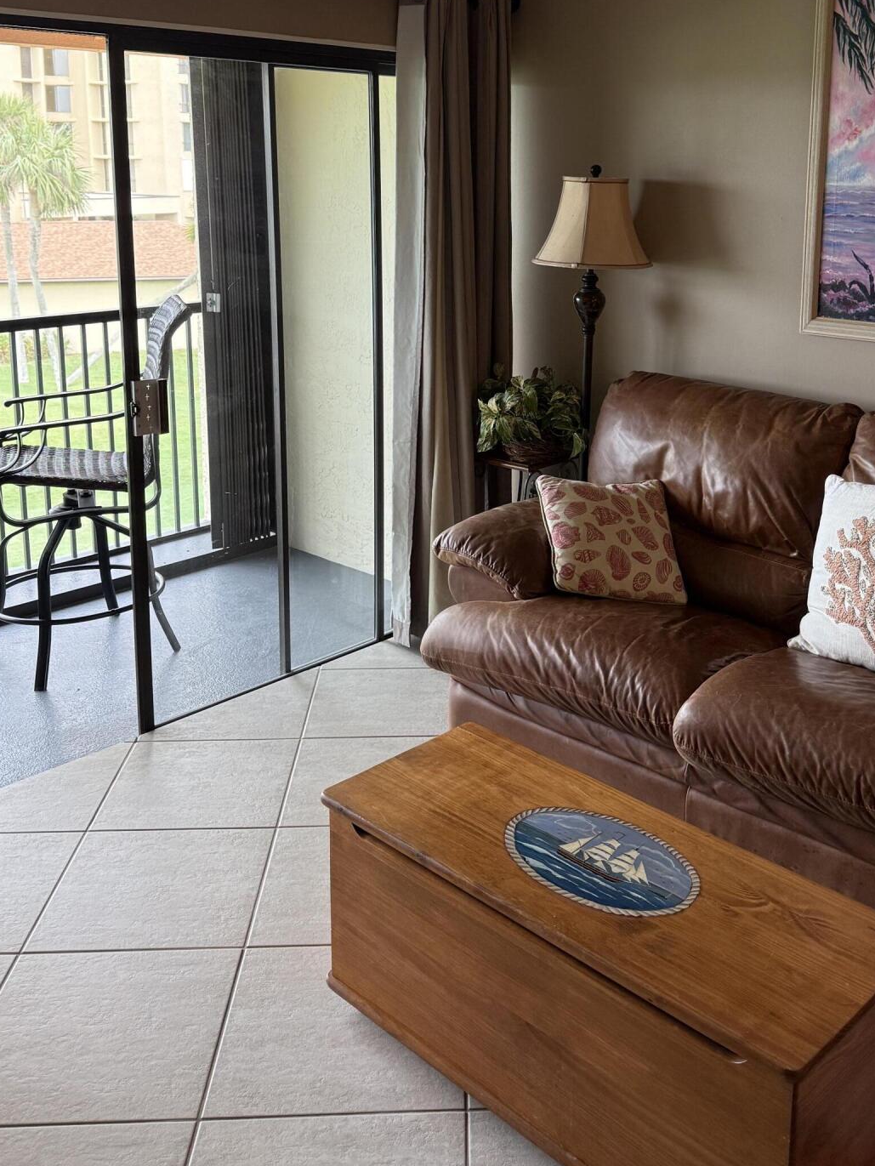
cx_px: 536
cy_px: 363
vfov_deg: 51.4
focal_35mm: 35
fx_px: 1179
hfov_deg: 40.5
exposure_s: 1/99
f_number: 1.78
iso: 200
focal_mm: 6.76
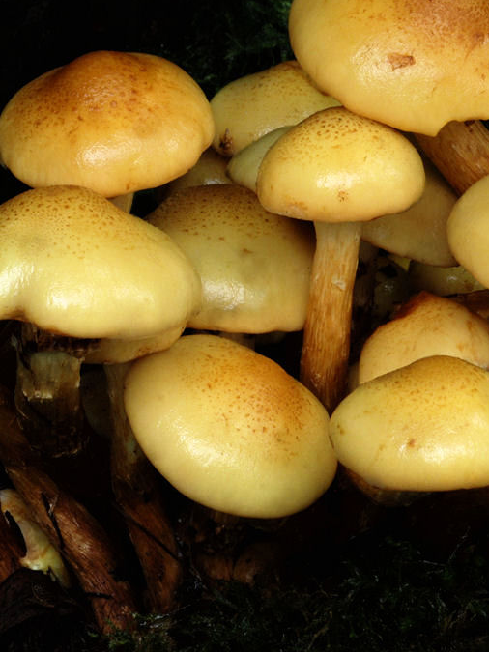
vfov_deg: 3.0
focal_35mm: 668
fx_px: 12586
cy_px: 282
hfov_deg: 2.2
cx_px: 295
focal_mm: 250
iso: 200
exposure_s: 1/1.6
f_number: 20
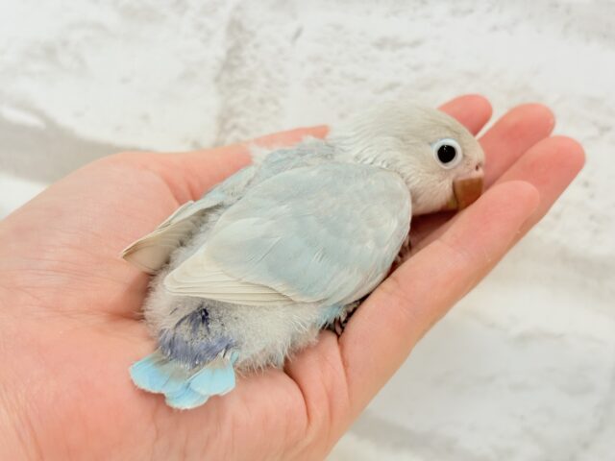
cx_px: 308
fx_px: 924
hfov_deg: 36.8
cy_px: 230
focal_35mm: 52
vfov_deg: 28.0
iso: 100
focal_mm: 5.96
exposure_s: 1/100
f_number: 1.6
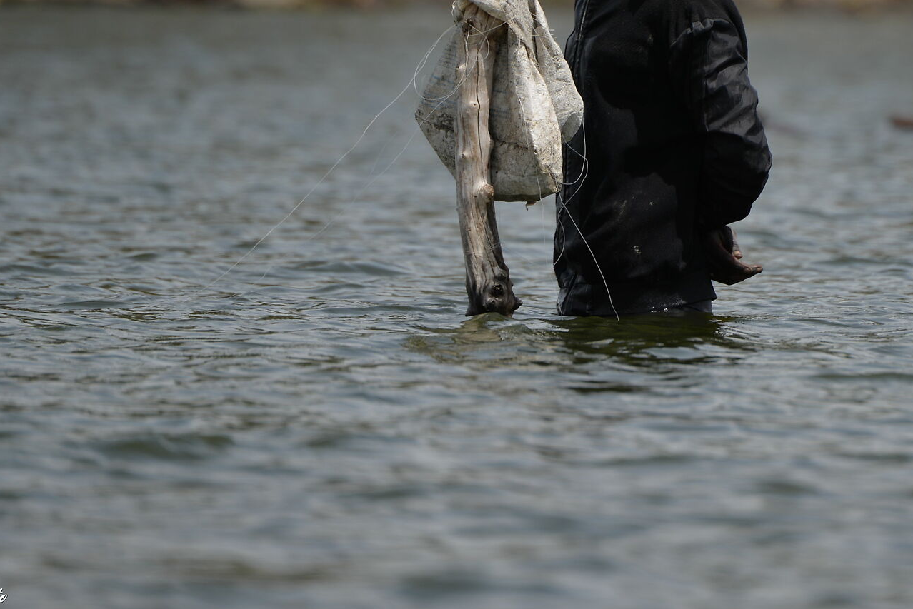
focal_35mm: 751
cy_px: 40
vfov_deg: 1.8
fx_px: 19052
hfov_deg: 2.7
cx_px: 728
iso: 100
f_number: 5.6
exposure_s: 1/1000
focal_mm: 400
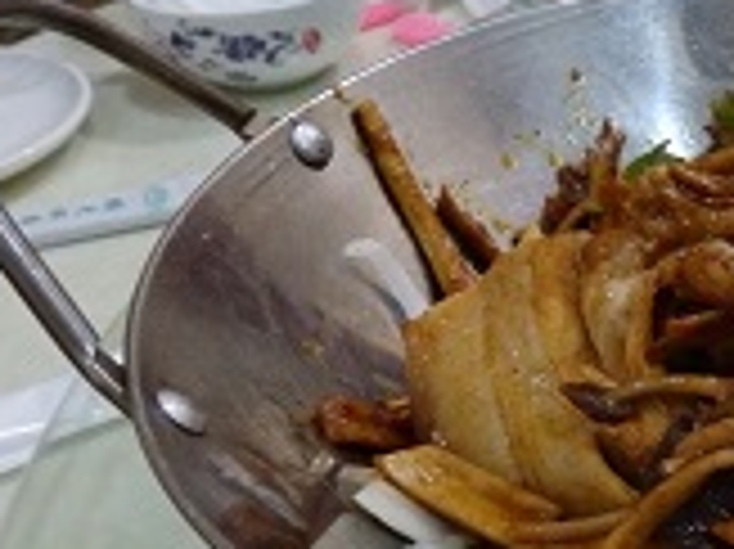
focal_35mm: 68
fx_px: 1441
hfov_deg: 25.3
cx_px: 912
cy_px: 400
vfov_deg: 21.4
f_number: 3
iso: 800
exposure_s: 1/15
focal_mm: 4.5
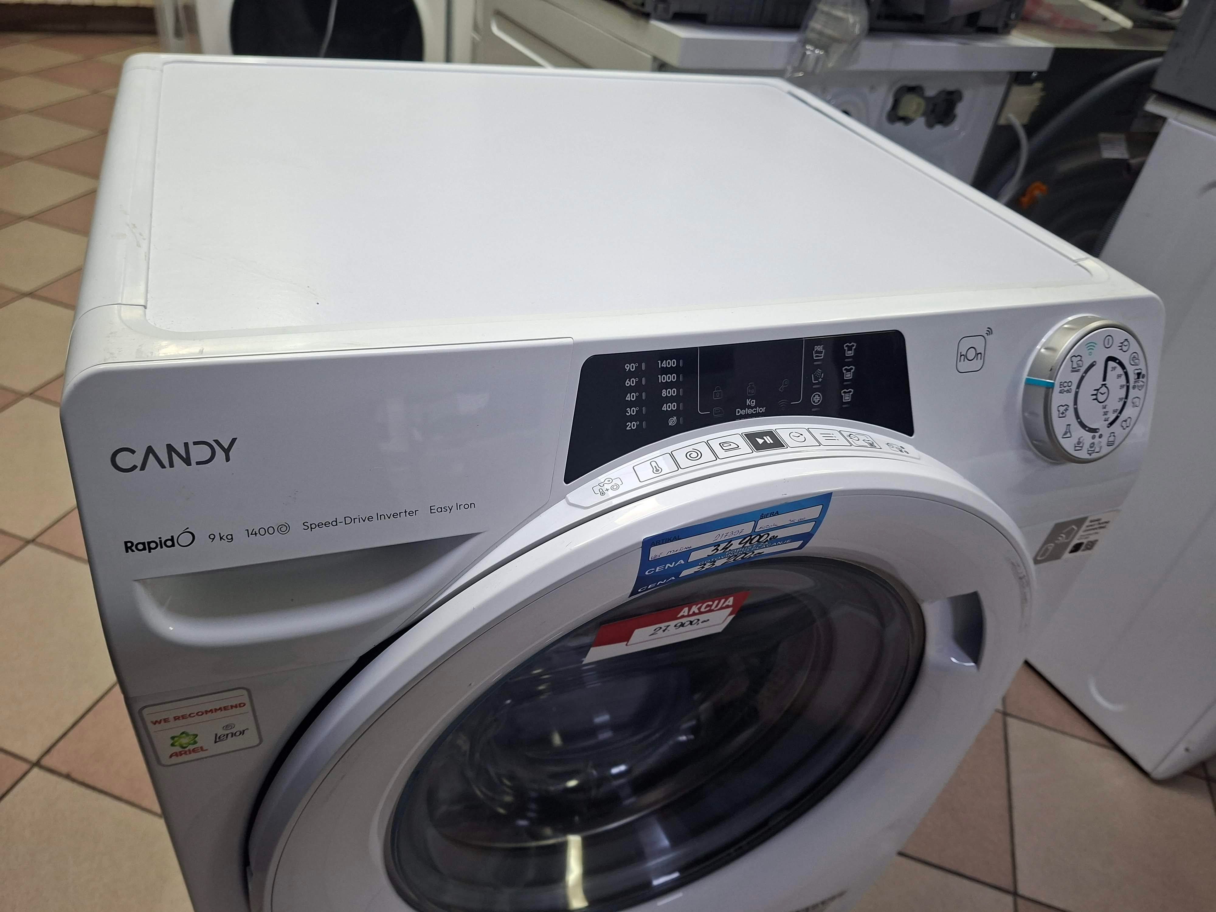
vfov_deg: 58.9
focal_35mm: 23
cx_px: 608
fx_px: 808
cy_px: 456
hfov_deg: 73.9
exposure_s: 1/100
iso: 250
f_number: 1.8
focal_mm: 5.54
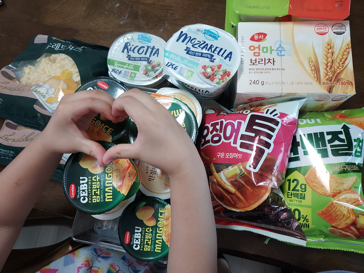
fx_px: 252
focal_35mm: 24
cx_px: 182
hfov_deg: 71.6
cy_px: 136
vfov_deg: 56.8
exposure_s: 1/60
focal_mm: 4.6
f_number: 1.8
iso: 320
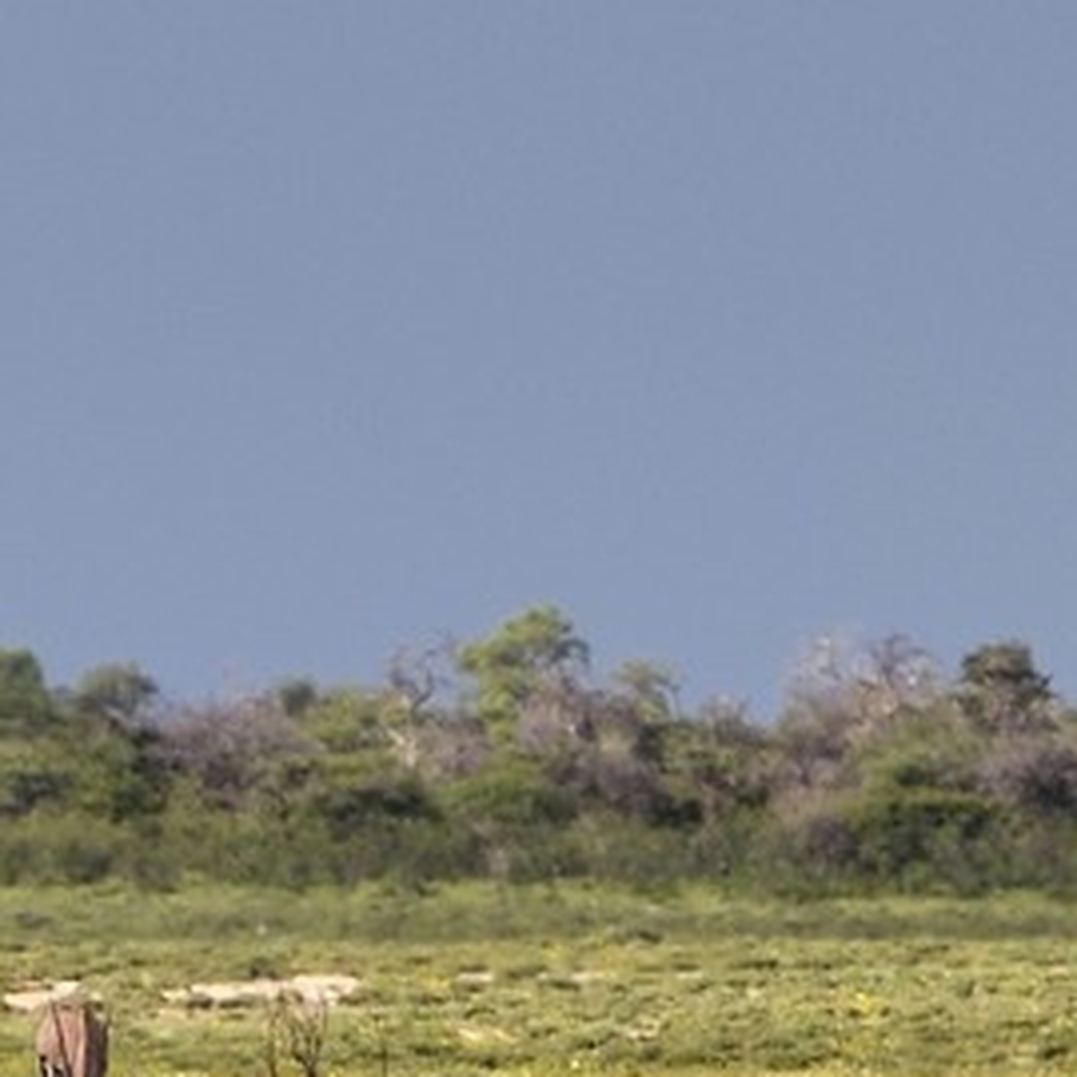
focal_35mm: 1409
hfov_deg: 1.2
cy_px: 1253
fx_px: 49597
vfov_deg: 1.2
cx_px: 3095
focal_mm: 280
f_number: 10
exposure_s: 1/640
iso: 400
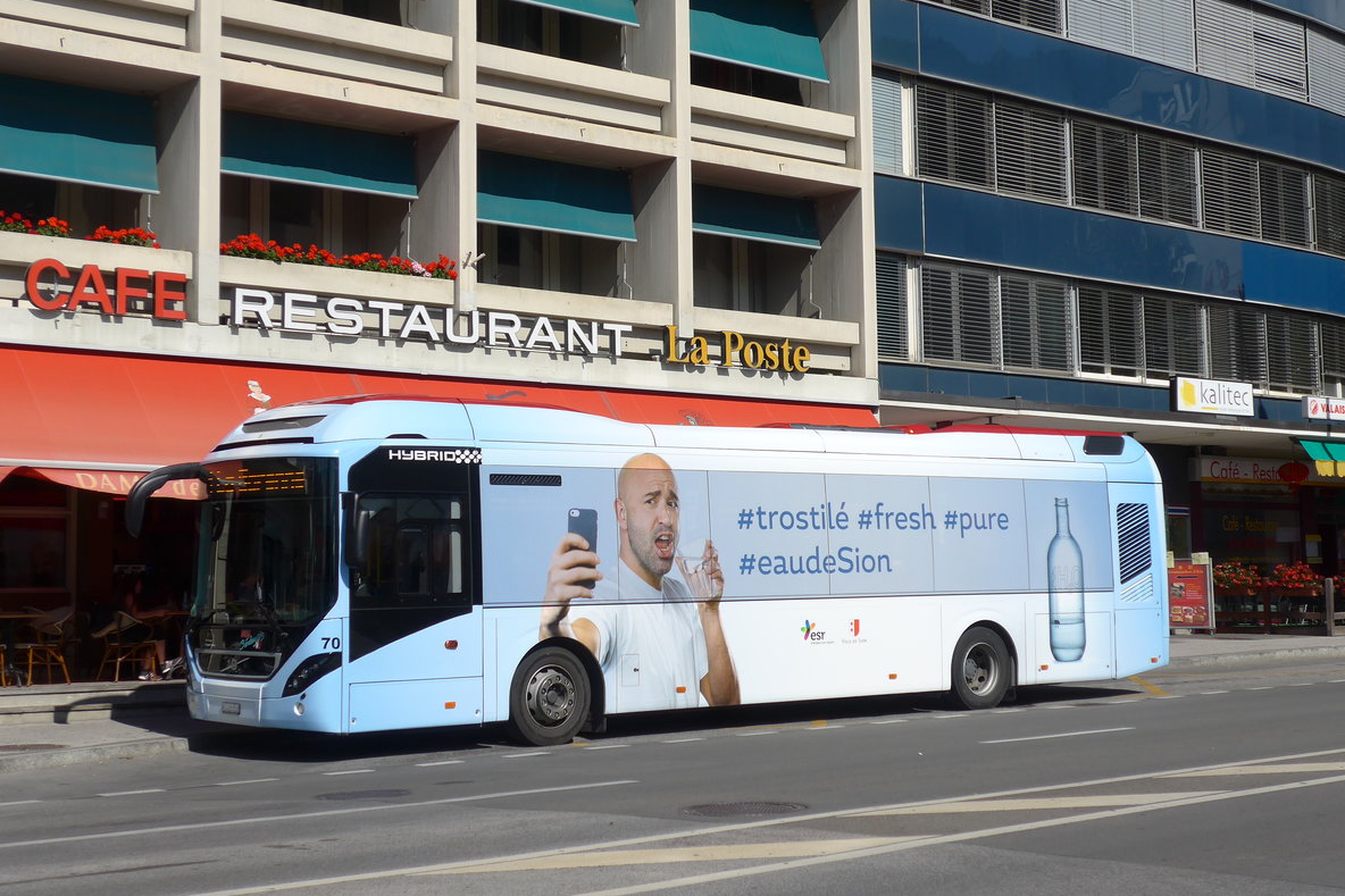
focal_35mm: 58
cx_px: 672
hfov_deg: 34.5
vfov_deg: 23.4
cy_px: 386
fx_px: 2166
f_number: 3.4
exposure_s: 1/2000
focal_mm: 11.3
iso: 80
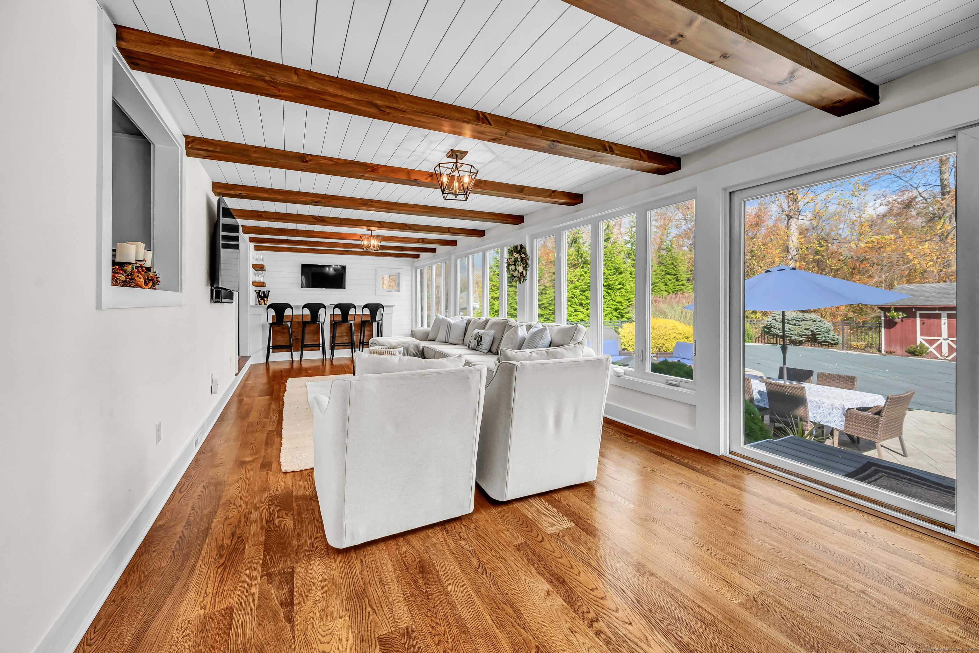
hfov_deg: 104.3
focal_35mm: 14
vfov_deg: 81.2
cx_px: 490
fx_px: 381
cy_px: 326
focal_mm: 14
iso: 400
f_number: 7.1
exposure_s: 1/30
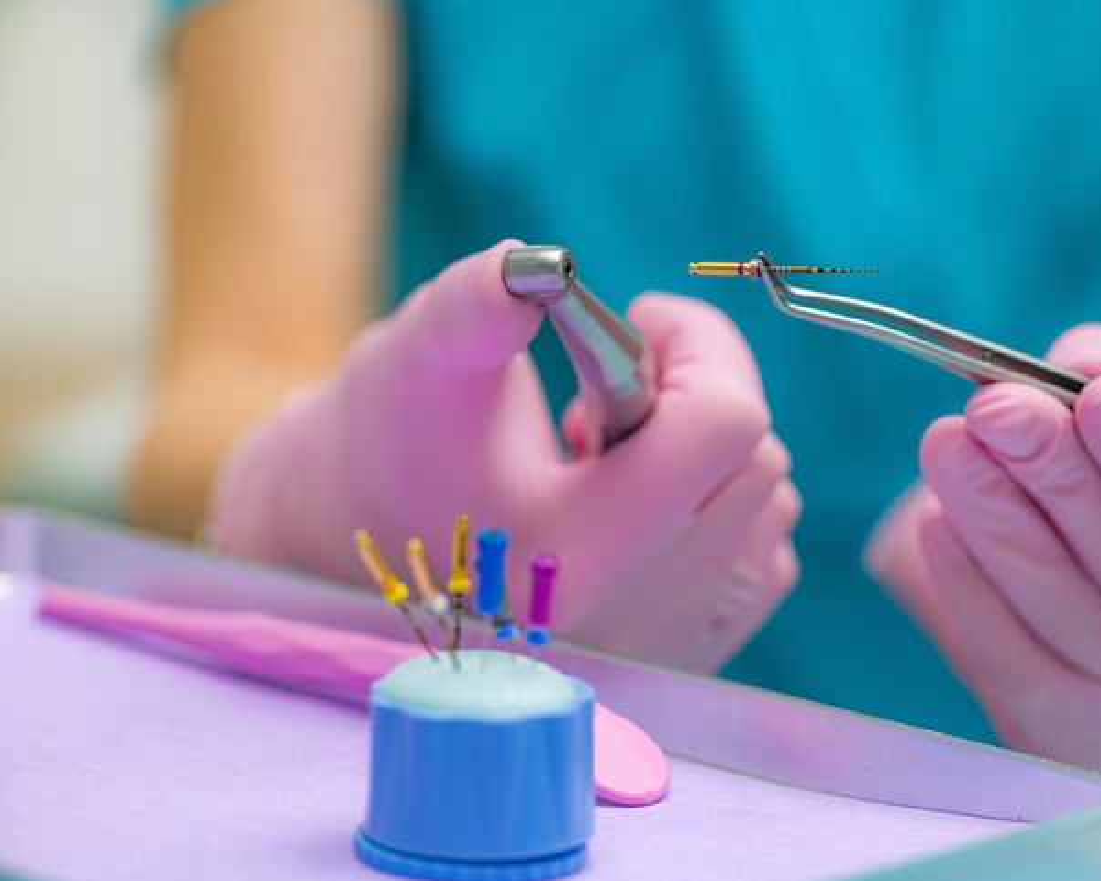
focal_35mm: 119
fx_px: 3878
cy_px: 441
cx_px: 662
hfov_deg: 16.1
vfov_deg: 13.0
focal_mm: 105
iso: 250
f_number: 4.5
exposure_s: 1/160
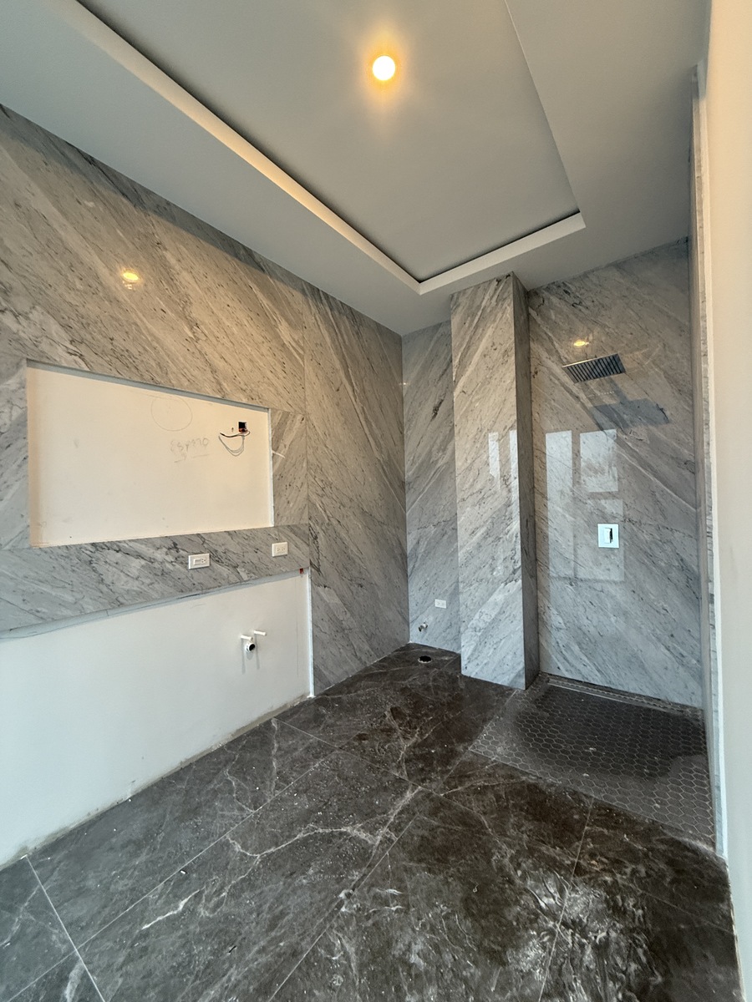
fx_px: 406
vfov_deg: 102.1
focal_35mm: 14
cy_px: 501
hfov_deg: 85.7
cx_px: 376
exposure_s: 1/60
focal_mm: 2.22
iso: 400
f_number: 2.2
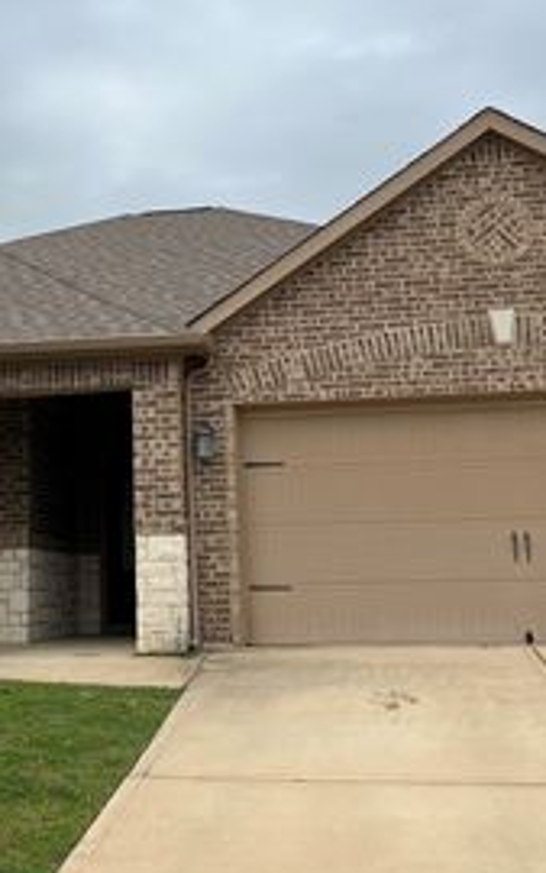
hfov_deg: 25.1
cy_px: 335
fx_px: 1213
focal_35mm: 51
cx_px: 132
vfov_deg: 39.3
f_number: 1.5
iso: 50
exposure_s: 1/3356
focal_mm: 5.7
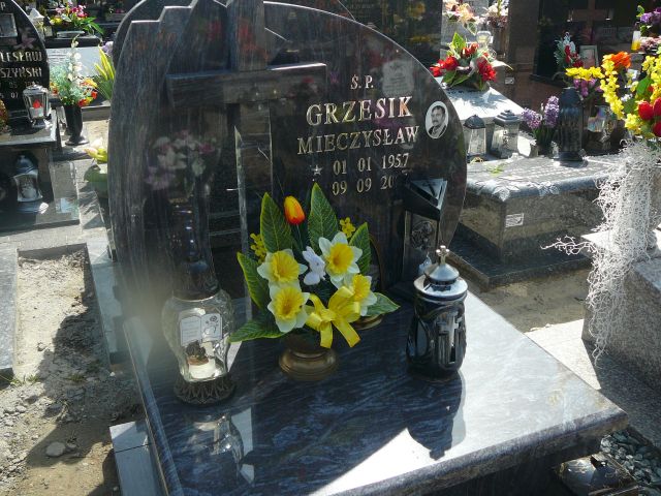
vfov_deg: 40.7
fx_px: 668
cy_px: 248
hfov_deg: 52.6
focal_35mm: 35
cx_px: 330
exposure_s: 1/500
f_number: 2.8
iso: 80
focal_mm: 5.2
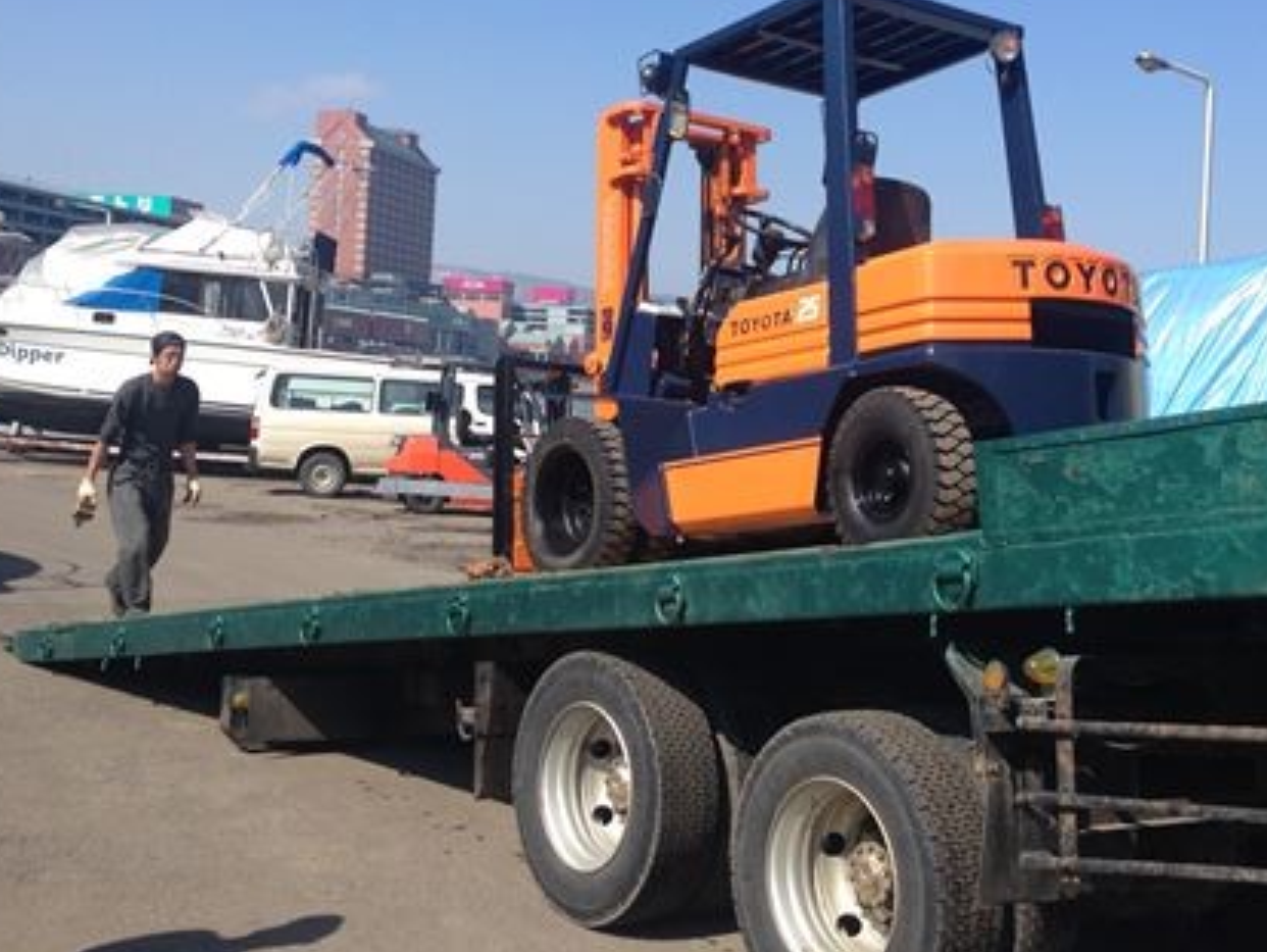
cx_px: 738
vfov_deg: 28.5
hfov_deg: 37.4
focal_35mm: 51
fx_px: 1868
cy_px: 343
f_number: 2.4
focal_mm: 4.12
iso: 50
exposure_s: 1/1391
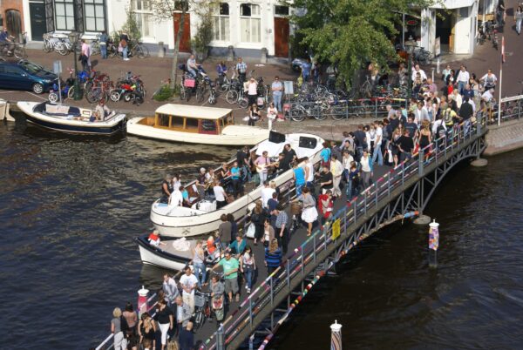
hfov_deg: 19.4
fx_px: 1528
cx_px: 262
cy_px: 175
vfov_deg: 13.1
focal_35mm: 105
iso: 100
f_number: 10
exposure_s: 1/160
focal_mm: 70
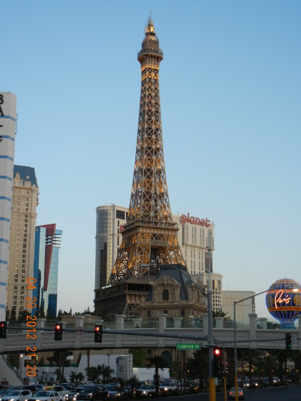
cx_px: 150
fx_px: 684
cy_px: 200
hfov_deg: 24.8
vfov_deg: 32.7
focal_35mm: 59
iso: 160
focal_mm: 10.6
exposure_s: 1/74.2
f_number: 4
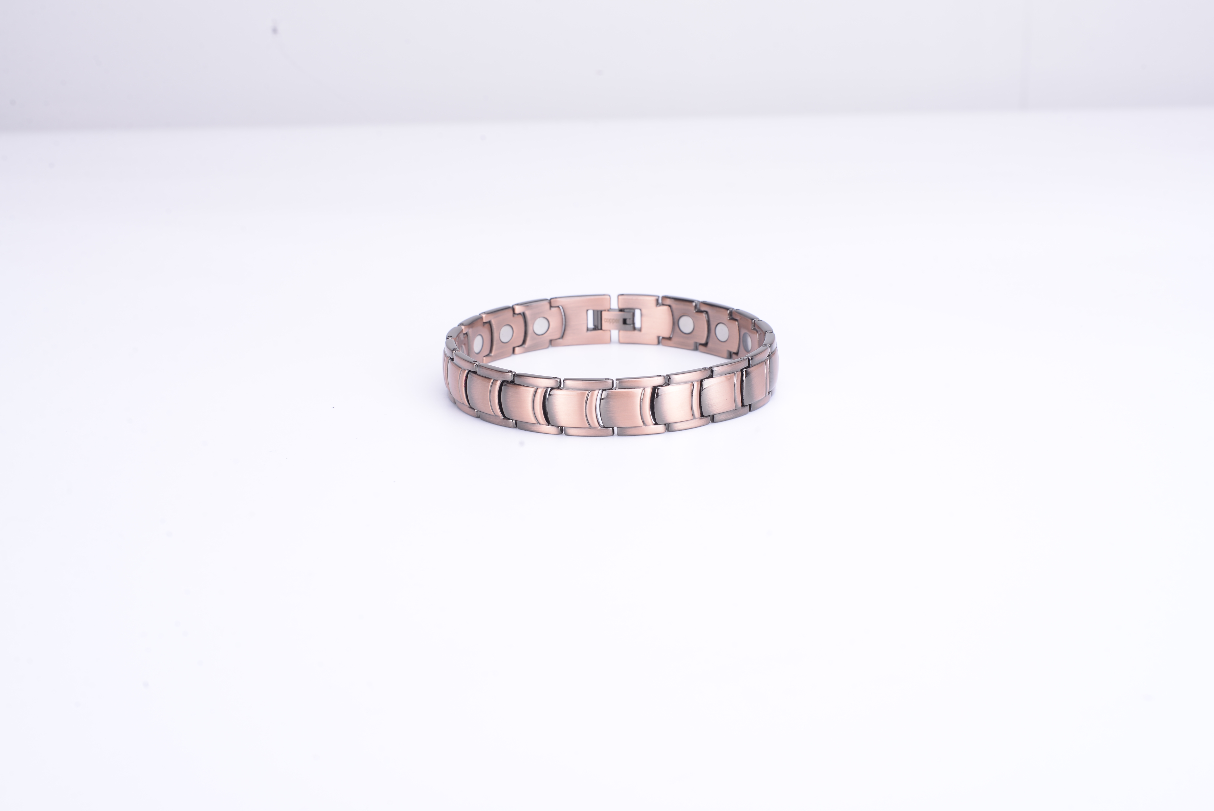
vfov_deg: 27.0
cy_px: 406
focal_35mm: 50
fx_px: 1687
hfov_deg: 39.6
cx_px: 607
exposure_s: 1/100
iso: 100
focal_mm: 50
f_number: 14
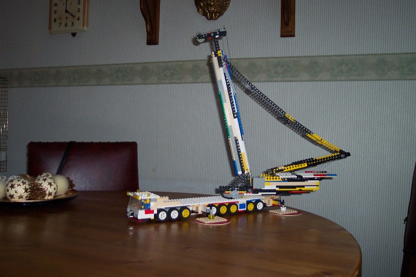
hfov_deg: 50.7
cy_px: 138
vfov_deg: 35.0
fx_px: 439
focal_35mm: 38
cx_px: 208
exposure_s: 1/30
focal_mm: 8
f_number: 2.8
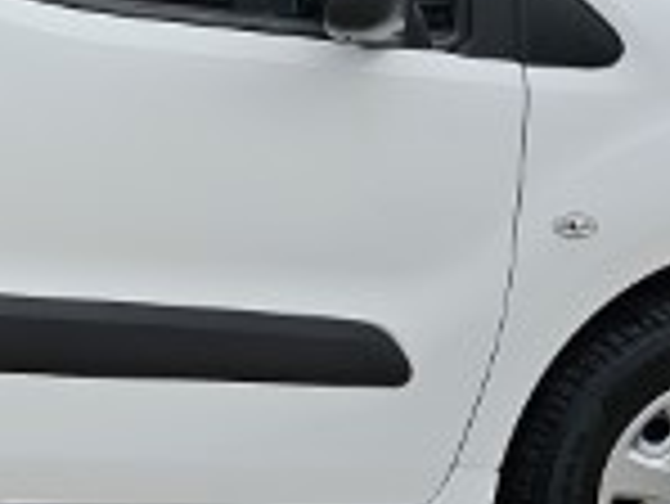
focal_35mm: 99
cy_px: 216
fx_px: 1918
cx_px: -225
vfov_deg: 15.0
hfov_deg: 18.3
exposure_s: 1/1008
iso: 25
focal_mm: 6.3
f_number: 1.7
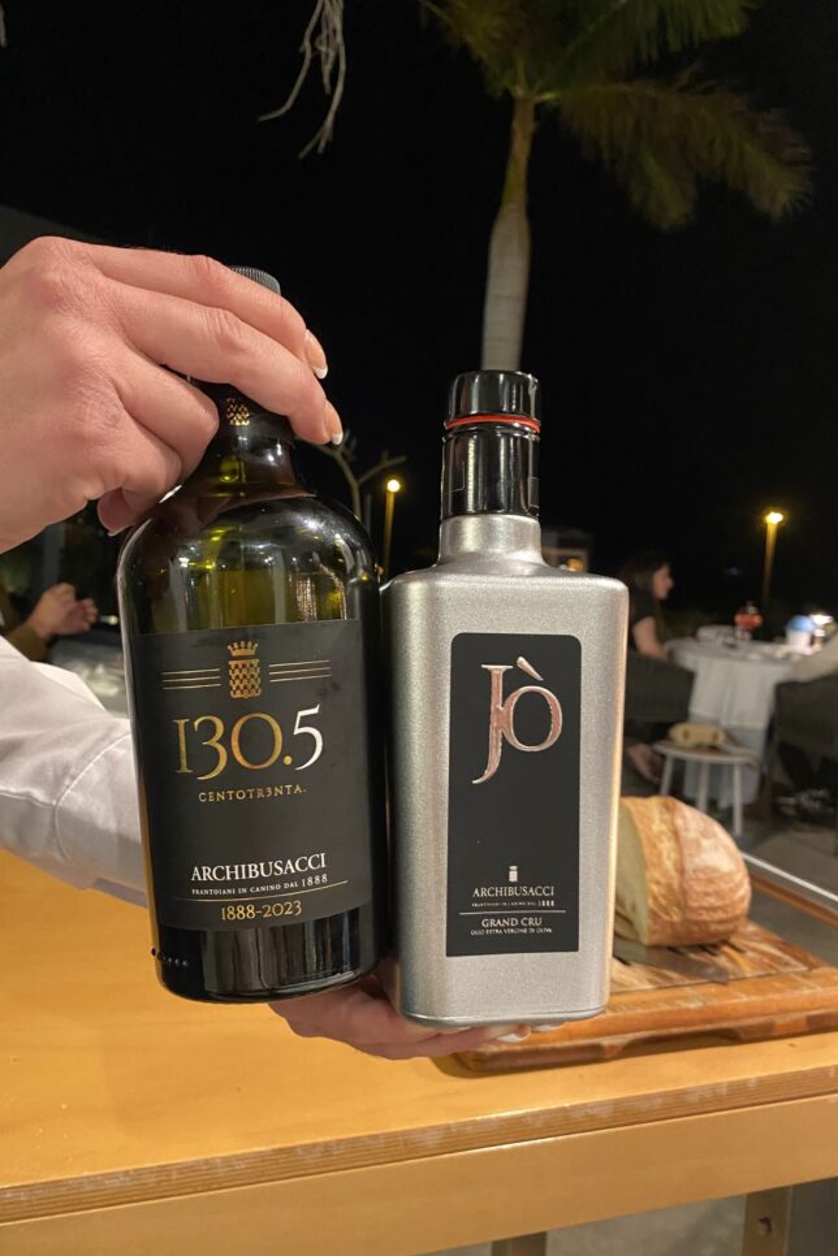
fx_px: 978
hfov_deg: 46.4
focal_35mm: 28
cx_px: 405
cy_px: 633
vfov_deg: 65.5
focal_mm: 4.25
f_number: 1.8
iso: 500
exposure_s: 1/25
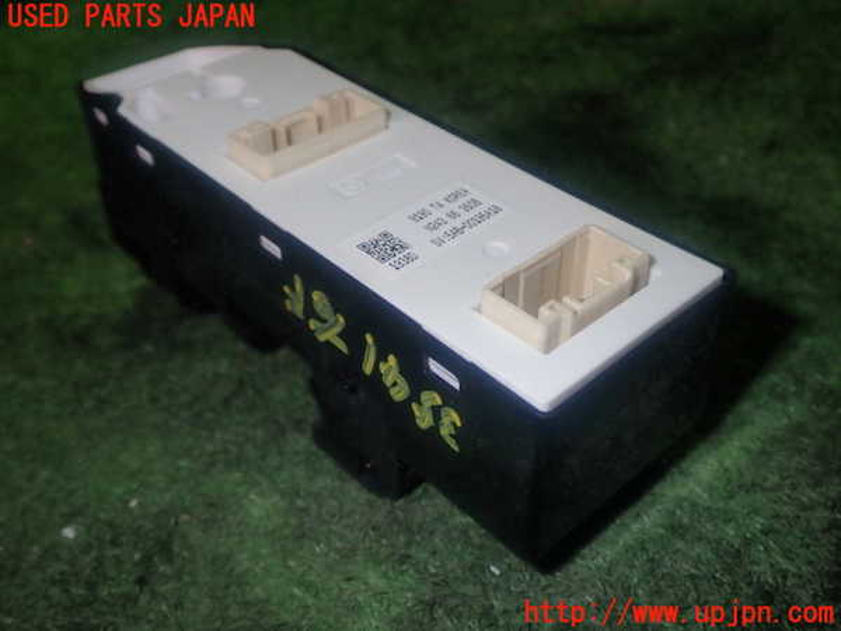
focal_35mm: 38
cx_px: 420
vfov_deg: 37.7
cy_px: 316
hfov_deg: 49.0
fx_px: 923
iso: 200
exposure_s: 1/40
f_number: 8
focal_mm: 6.83
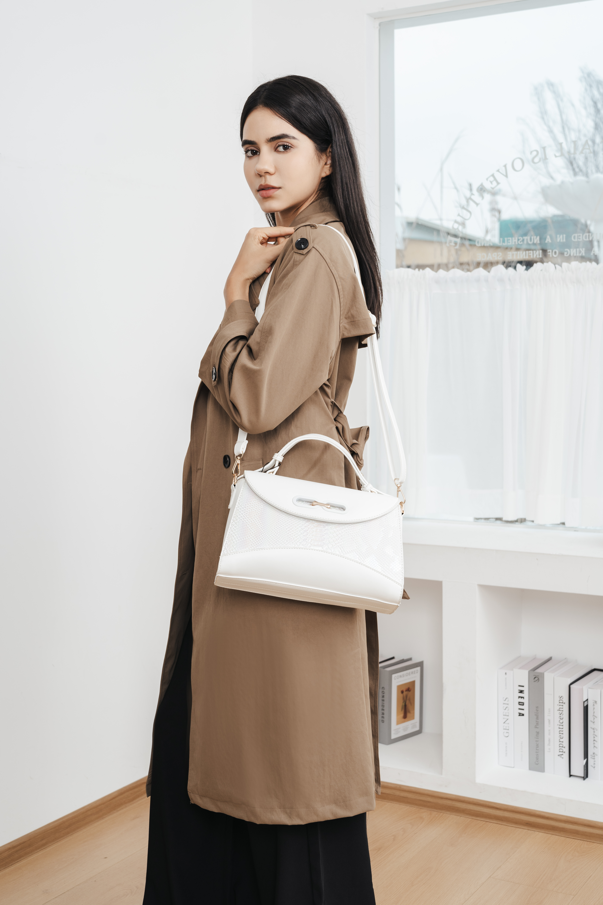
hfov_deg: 27.0
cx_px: 302
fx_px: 1256
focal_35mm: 50
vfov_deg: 39.6
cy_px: 452
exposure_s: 1/125
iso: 320
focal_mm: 50
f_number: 6.3
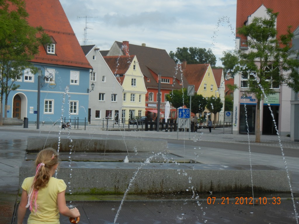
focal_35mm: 68
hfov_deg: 28.6
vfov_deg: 21.6
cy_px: 112
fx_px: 587
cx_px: 150
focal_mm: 12.2
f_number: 4.1
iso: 160
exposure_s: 1/850
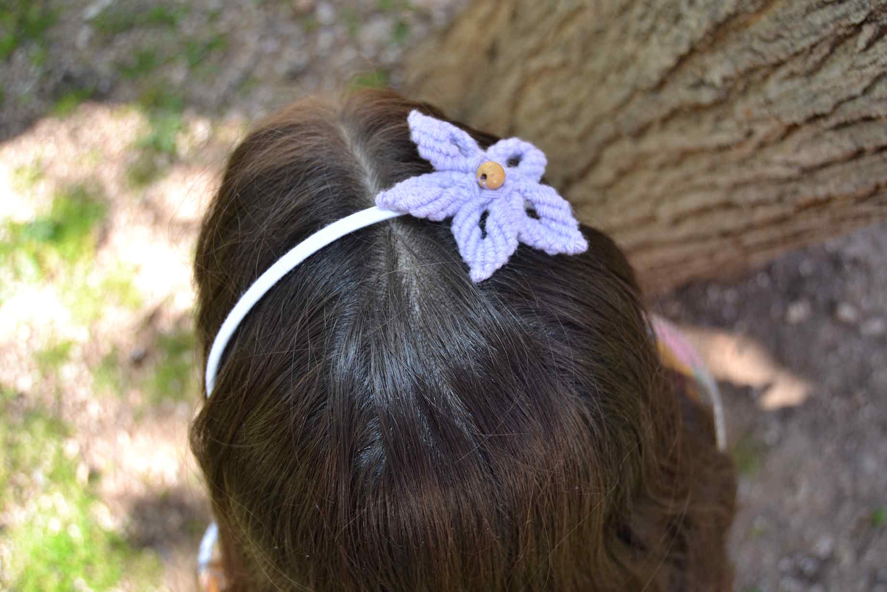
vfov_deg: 45.7
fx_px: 702
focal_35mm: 28
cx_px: 444
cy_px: 296
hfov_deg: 64.6
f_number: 4
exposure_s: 1/125
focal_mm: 19
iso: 125
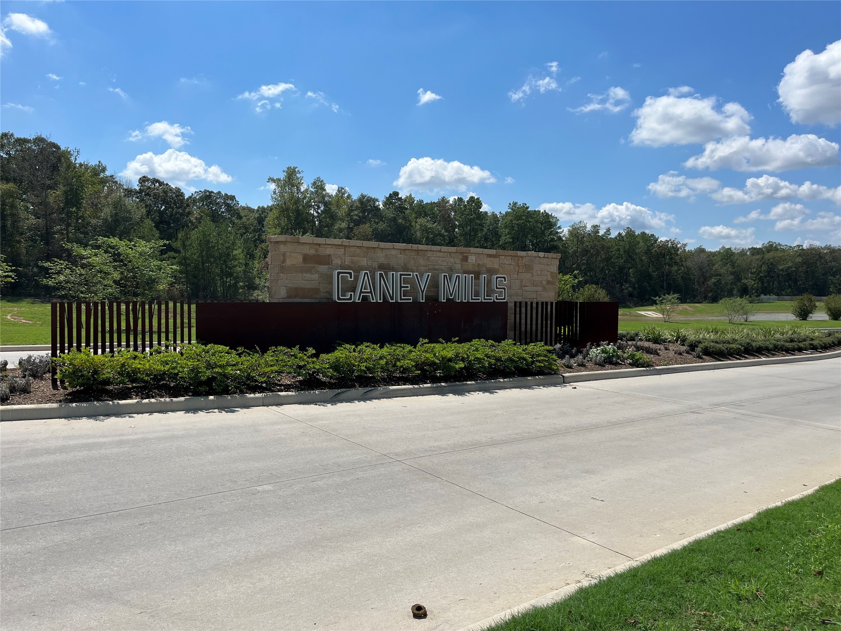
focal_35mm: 26
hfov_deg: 67.3
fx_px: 632
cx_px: 420
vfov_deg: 53.1
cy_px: 316
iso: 50
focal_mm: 5.1
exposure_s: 1/6494
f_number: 1.6
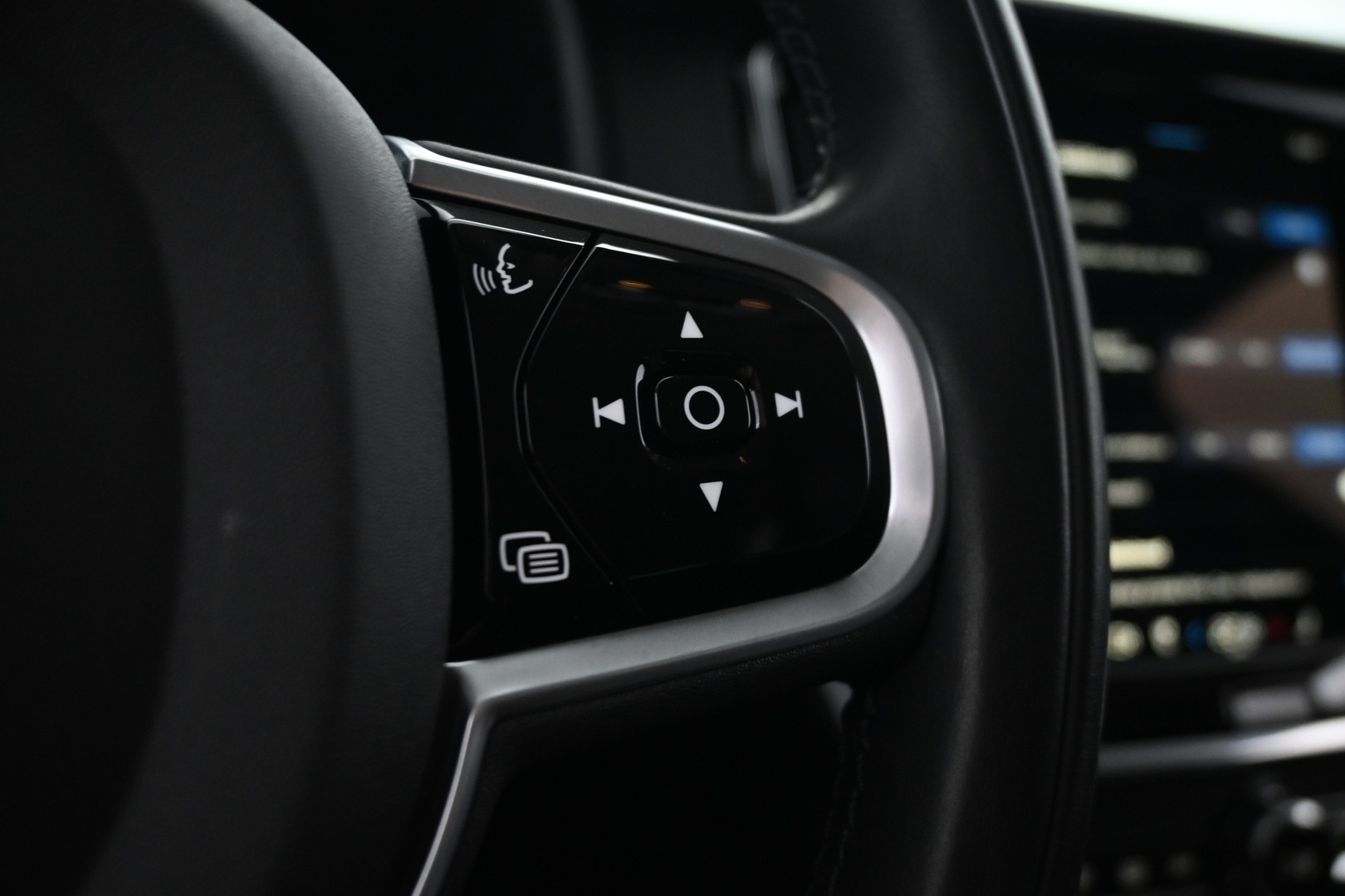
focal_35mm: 30
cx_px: 672
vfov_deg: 43.6
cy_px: 448
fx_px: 1121
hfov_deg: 61.9
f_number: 3.8
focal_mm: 20
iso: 1600
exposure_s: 1/15
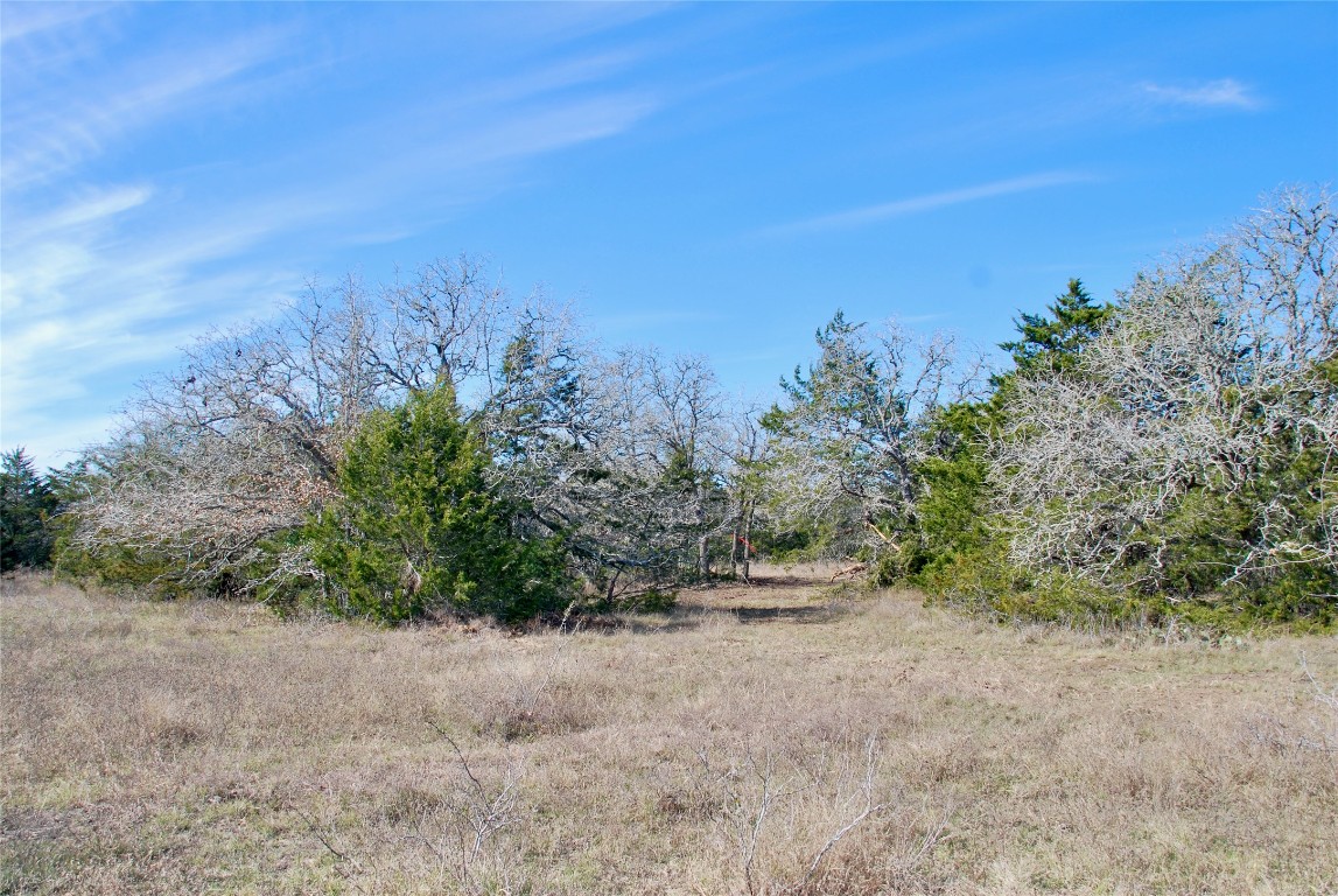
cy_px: 448
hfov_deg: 57.2
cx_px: 669
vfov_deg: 40.1
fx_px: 1228
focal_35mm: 33
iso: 100
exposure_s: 1/160
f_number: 7.1
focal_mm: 22
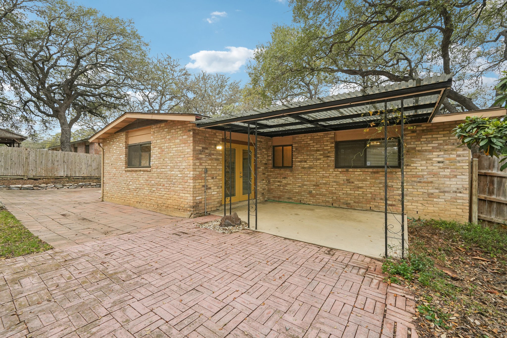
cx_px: 254
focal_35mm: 15
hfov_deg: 100.4
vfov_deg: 77.3
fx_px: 211
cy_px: 169
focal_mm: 15
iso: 800
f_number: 8
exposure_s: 1/320
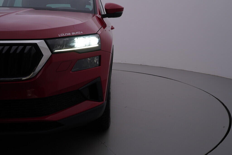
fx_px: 232
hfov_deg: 53.1
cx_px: 116
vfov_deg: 36.9
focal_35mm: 36
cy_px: 78
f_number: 5.6
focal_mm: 24
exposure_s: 1/160
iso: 125
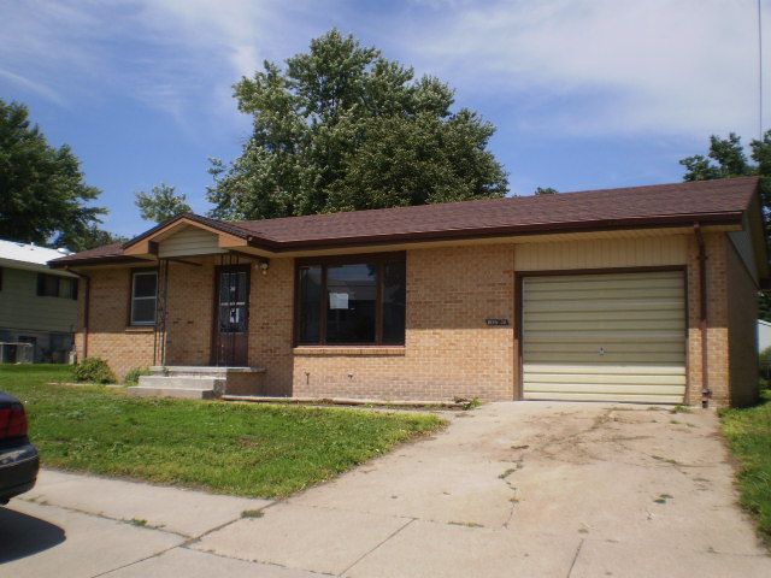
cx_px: 386
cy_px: 289
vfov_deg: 39.7
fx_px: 802
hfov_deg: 51.4
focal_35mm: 36
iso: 64
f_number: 4.6
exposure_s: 1/1250
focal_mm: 6.3
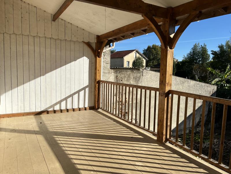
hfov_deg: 67.3
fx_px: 174
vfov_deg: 53.1
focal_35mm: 26
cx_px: 116
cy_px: 87
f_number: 1.6
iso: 50
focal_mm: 5.1
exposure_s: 1/4016
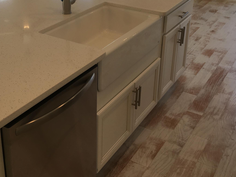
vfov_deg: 28.5
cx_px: 105
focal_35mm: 50
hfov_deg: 38.1
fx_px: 341
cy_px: 36
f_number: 2.2
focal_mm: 4.15
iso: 25
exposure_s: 1/120
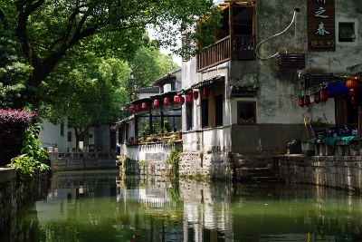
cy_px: 121
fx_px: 679
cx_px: 181
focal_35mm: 68
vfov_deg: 20.2
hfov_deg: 29.9
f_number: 7.1
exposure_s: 1/100
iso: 100
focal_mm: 45
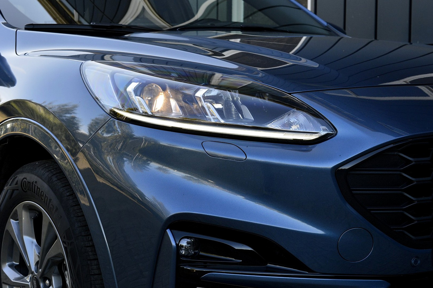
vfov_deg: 19.7
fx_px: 830
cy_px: 144
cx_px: 216
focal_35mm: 69
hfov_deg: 29.2
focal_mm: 46
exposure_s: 1/160
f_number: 9
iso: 400
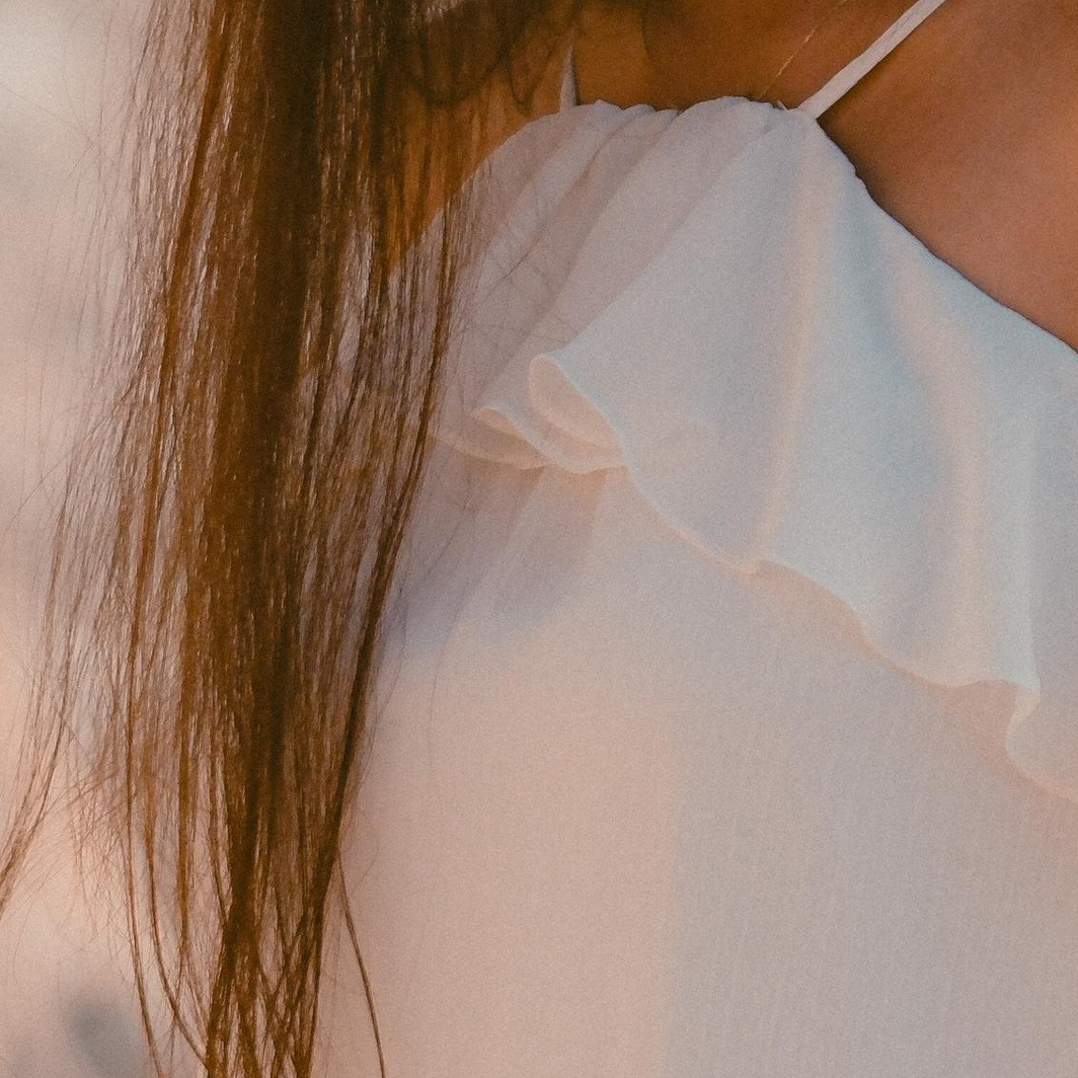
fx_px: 14586
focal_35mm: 414
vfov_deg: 4.2
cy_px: 550
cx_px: 781
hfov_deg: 4.2
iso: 800
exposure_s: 1/10000
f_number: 2
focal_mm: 90
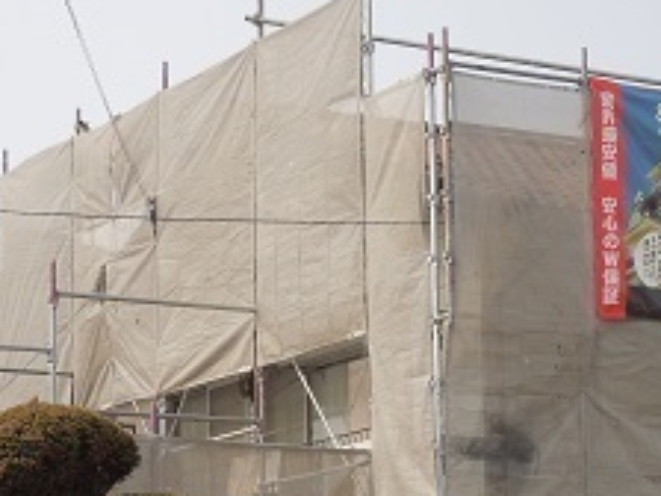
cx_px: 437
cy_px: 462
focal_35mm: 136
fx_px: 2597
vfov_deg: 10.8
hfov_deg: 14.5
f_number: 4.3
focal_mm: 11
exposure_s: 1/500
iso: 100
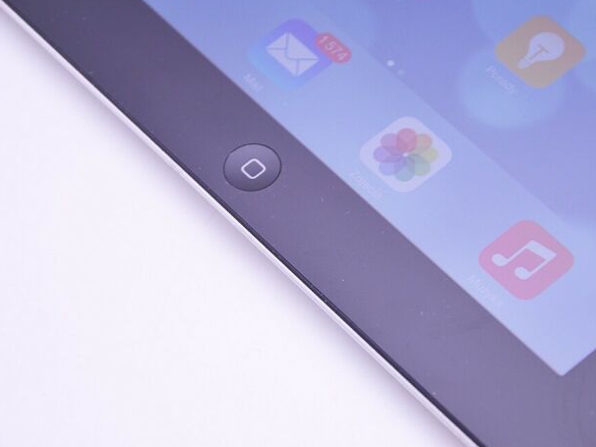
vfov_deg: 8.3
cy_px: 226
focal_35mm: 179
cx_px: 368
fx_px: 3083
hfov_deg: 11.0
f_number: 5.6
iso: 400
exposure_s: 1/160
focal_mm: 98
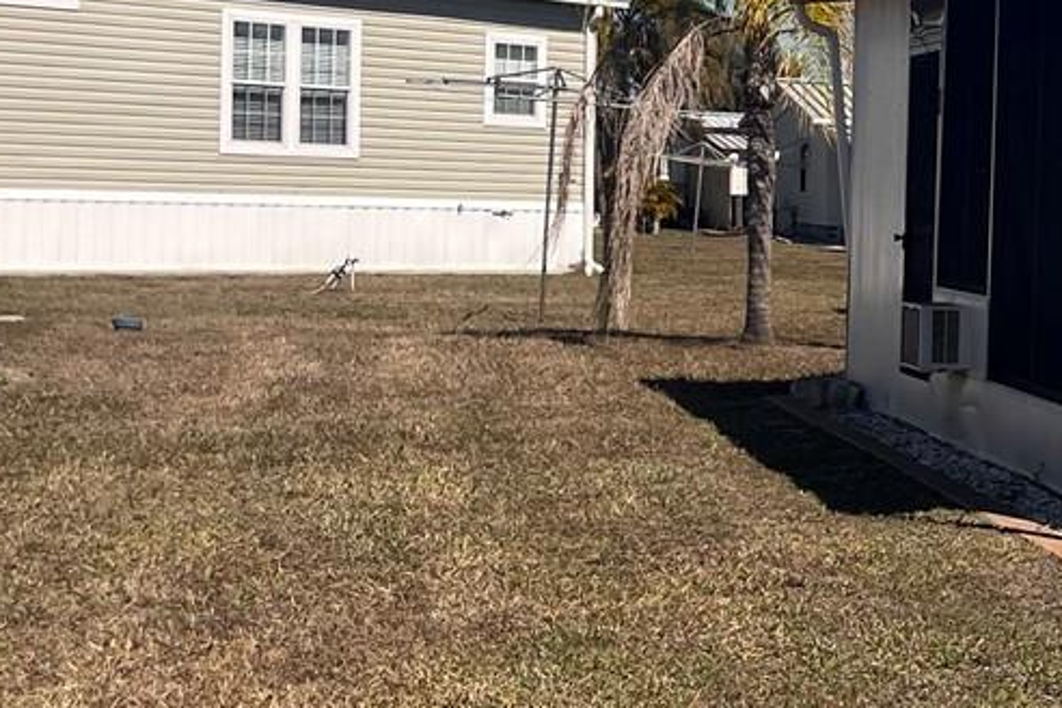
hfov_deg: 21.1
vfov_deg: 15.5
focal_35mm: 88
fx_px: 2596
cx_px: 1356
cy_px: 276
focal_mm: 5.1
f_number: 1.6
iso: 50
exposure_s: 1/5076
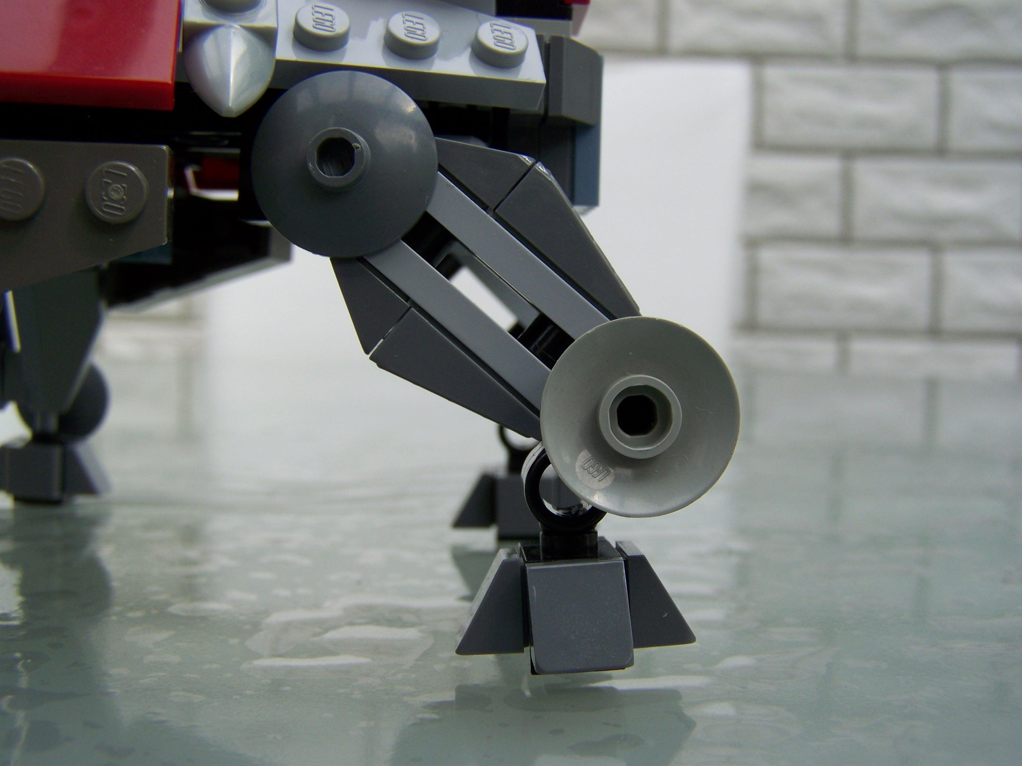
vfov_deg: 37.7
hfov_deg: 49.0
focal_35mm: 38
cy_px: 383
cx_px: 511
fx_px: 1122
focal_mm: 6.3
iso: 64
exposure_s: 1/320
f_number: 4
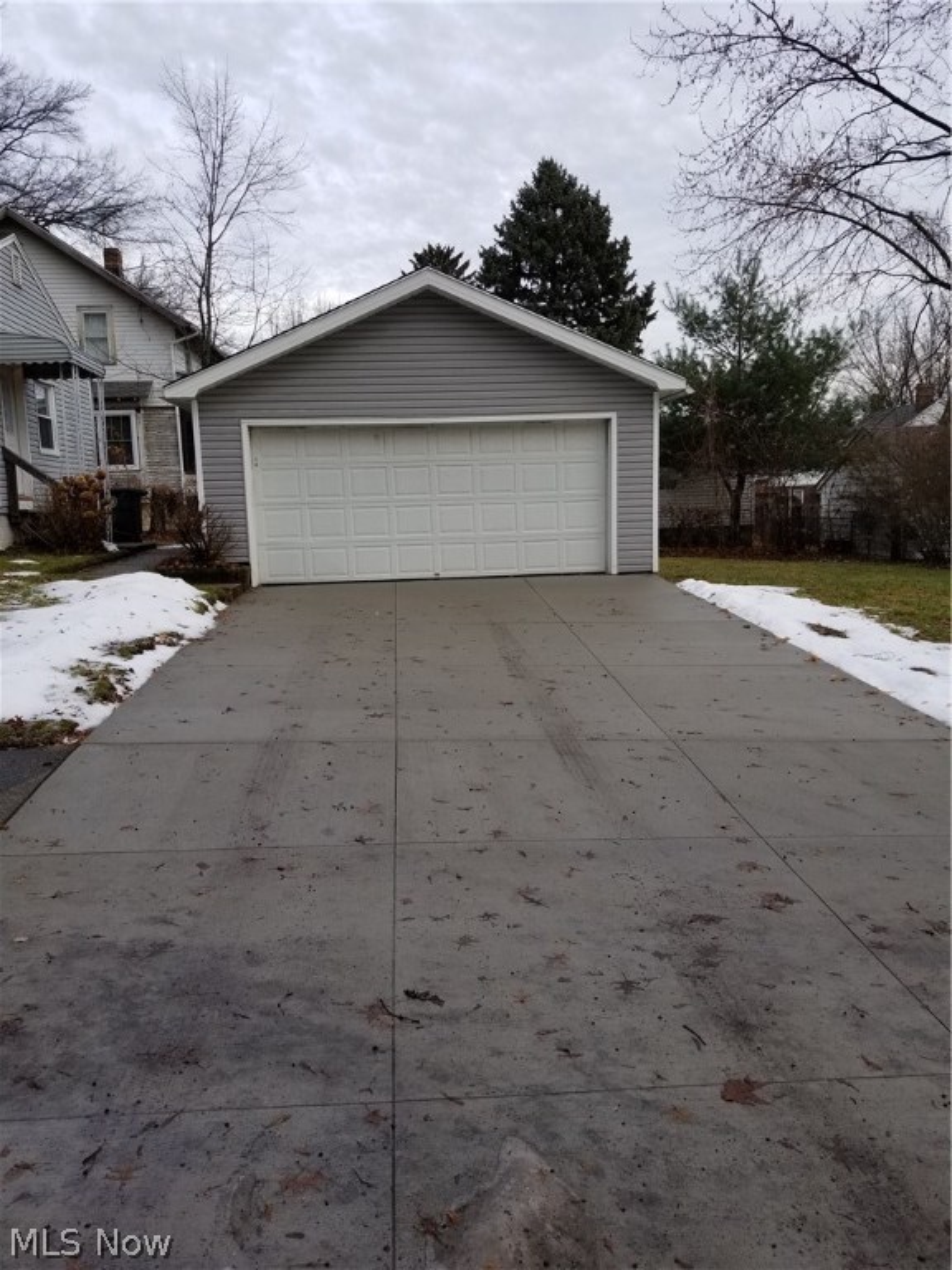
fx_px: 953
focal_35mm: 26
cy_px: 635
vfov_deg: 67.3
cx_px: 476
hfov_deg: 53.1
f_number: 1.7
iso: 50
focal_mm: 4.25
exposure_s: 1/672
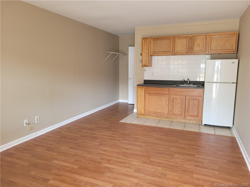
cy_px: 94
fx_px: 188
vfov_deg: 53.1
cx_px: 125
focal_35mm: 26
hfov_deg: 67.3
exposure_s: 1/120
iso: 200
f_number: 1.8
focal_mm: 5.4
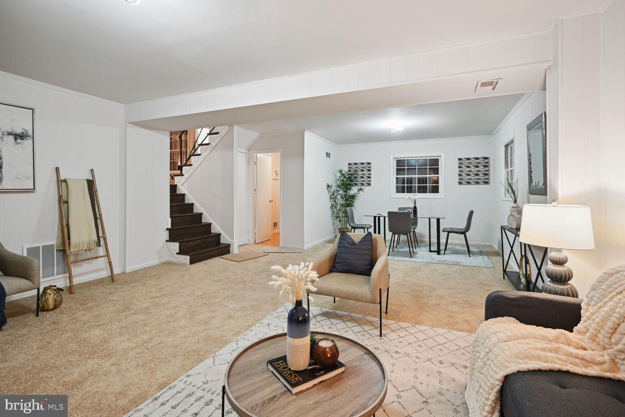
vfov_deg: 73.7
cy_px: 208
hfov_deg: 96.7
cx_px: 312
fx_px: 278
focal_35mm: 16
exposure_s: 1/1.67
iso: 200
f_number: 9
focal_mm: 16
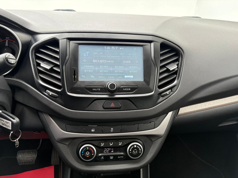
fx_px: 179
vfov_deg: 53.1
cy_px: 89
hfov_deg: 67.3
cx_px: 119
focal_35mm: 26
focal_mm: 5.96
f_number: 1.6
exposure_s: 1/157
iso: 80
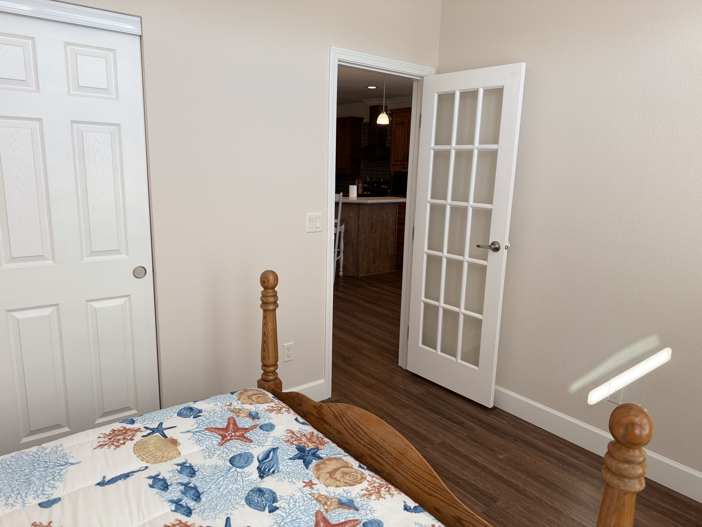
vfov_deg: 56.8
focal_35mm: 24
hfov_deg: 71.6
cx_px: 351
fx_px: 487
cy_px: 264
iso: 64
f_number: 1.78
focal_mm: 6.76
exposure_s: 1/203
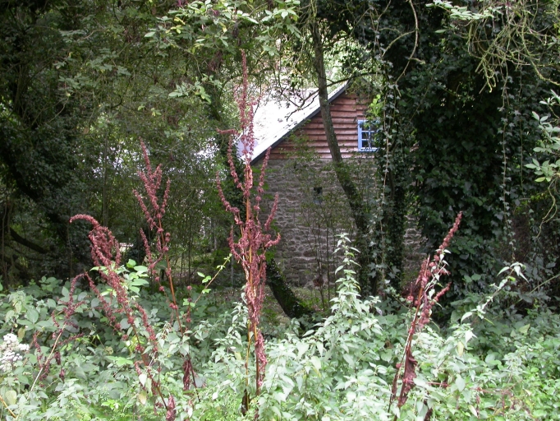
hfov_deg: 42.1
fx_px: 728
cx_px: 280
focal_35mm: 45
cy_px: 210
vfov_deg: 32.2
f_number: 2.8
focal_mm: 9.5
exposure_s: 1/11.1
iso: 100
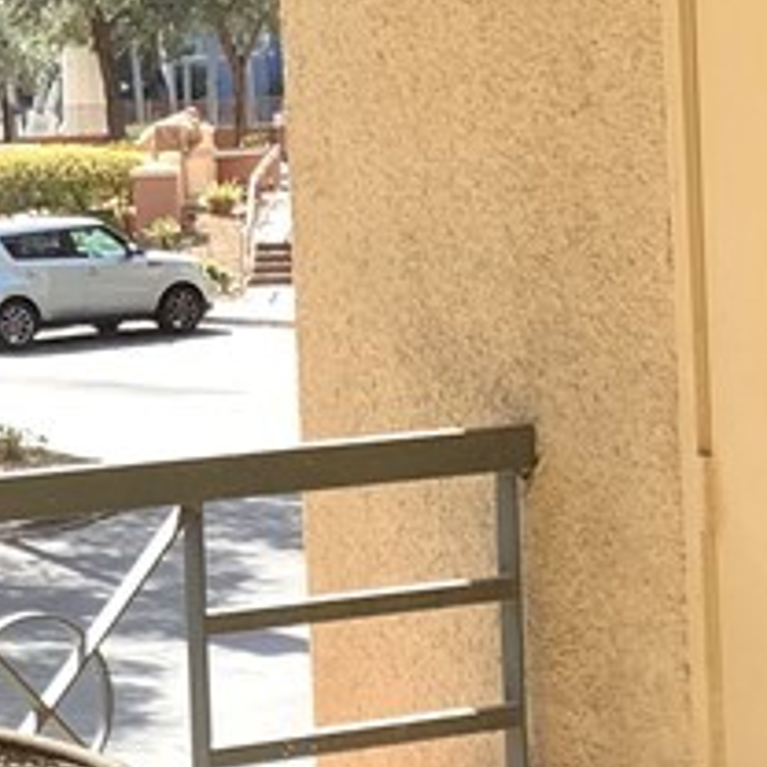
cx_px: -505
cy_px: 269
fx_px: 3384
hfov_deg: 12.1
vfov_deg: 12.9
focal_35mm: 135
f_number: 2.4
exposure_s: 1/245
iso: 25
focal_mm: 3.3
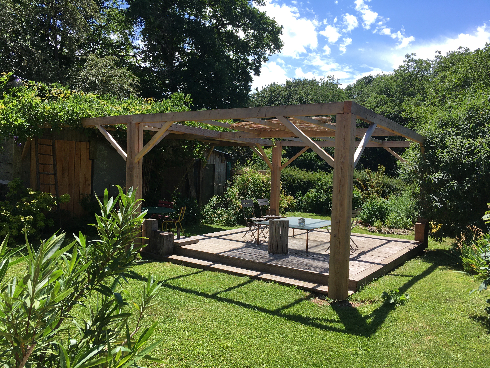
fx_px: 411
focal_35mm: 29
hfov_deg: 61.7
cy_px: 184
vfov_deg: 48.2
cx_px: 245
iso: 25
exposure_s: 1/1166
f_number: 2.2
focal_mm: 4.15
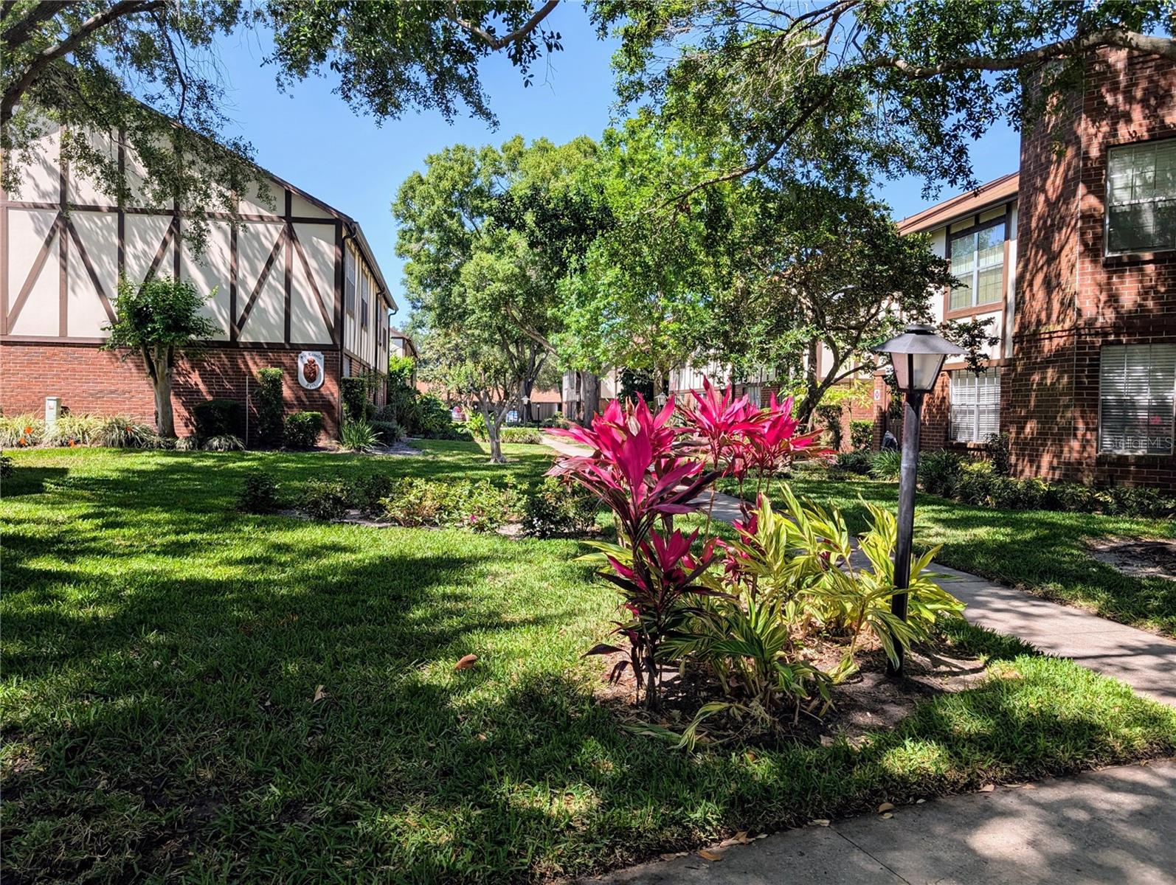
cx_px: 588
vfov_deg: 56.9
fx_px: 816
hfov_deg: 71.5
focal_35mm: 24
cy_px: 442
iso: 21
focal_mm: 6.9
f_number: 1.68
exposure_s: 1/618
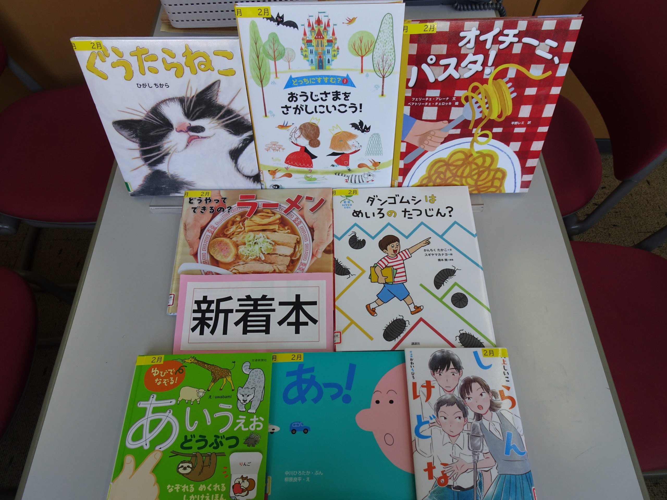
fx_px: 462
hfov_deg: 71.6
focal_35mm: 24
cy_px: 250
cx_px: 334
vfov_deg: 56.8
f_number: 3.5
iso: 80
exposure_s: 1/60
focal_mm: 4.1
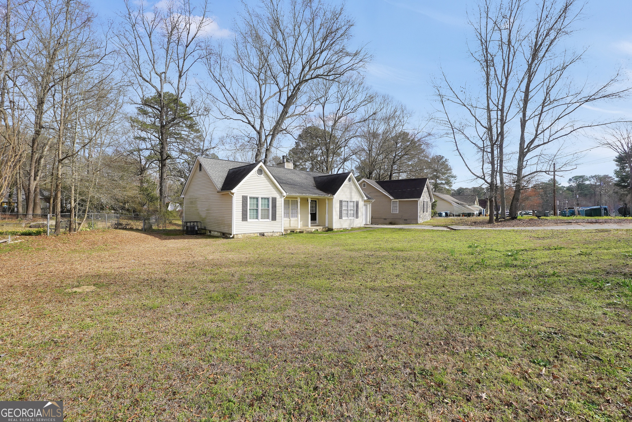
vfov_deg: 77.3
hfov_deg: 100.4
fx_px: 263
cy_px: 211
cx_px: 316
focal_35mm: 15
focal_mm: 10
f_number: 9
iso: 100
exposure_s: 1/125
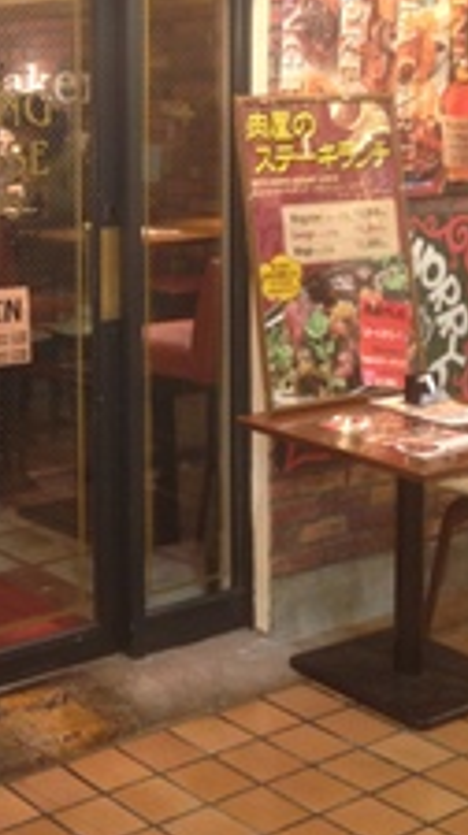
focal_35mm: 64
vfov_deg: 32.2
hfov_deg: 17.9
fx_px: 1417
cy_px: 200
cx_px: -78
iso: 160
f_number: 2.4
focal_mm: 4.12
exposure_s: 1/20
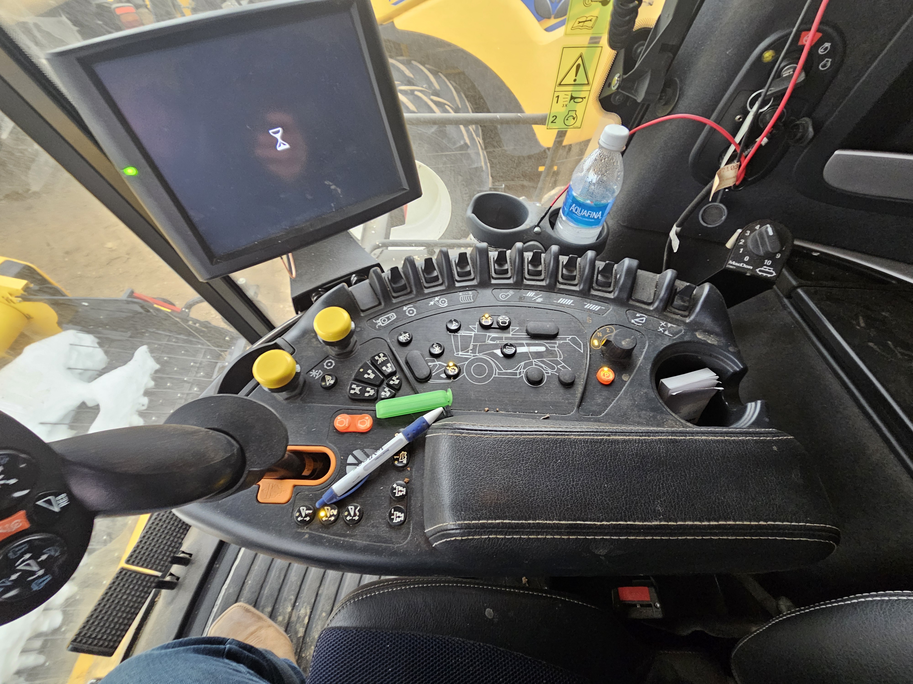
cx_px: 456
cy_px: 342
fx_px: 343
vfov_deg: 89.9
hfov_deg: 106.2
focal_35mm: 13
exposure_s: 1/30
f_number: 2.2
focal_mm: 2.2
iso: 320
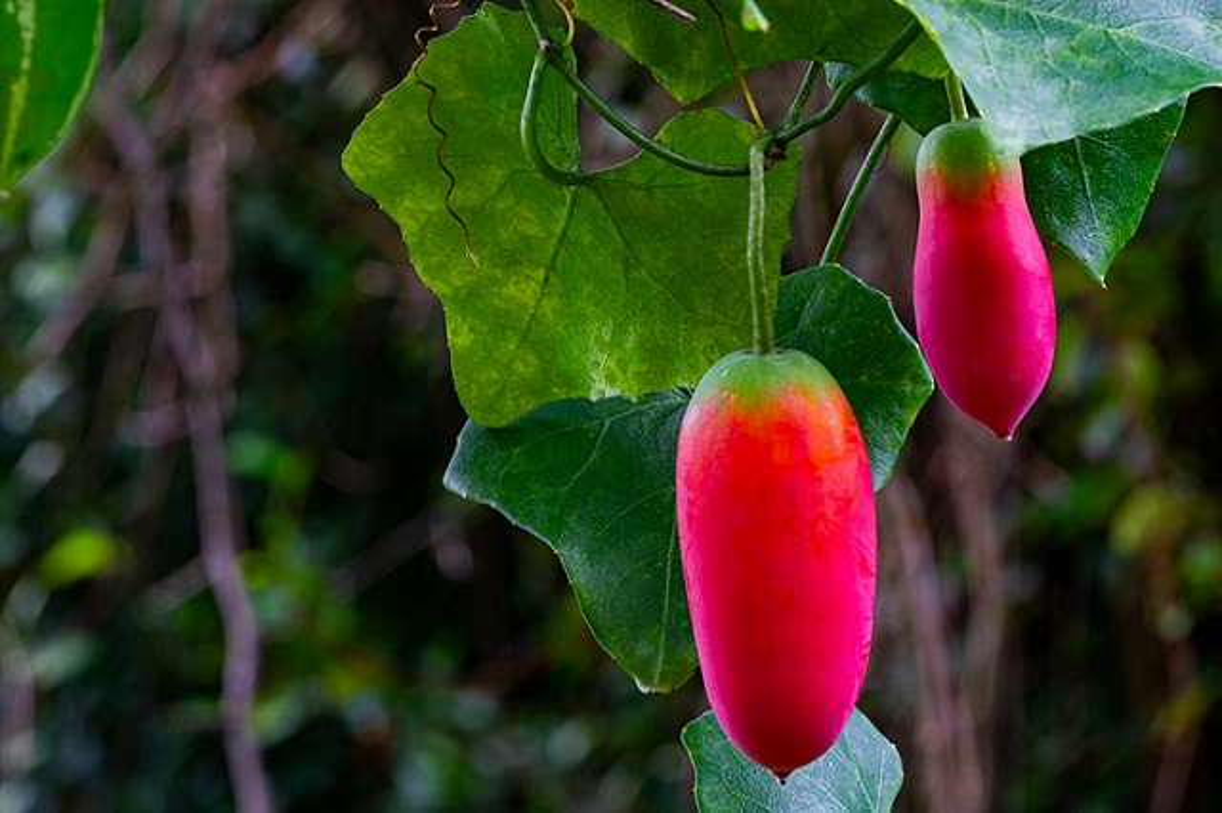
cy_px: 406
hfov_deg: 15.2
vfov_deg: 10.1
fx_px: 4580
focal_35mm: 135
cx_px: 611
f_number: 11
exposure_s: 1/6
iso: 100
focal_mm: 90
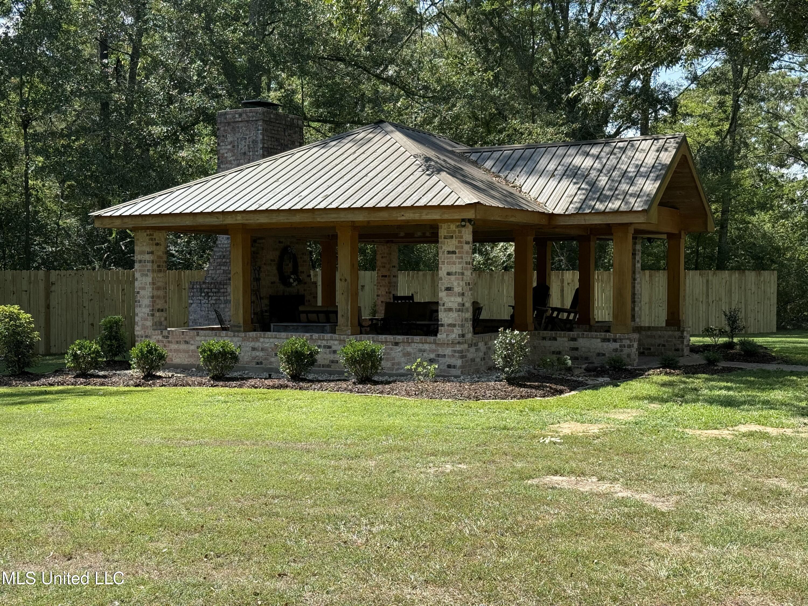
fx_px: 1120
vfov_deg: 30.3
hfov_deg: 39.7
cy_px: 303
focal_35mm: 48
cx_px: 404
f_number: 1.78
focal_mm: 6.76
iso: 64
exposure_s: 1/1513
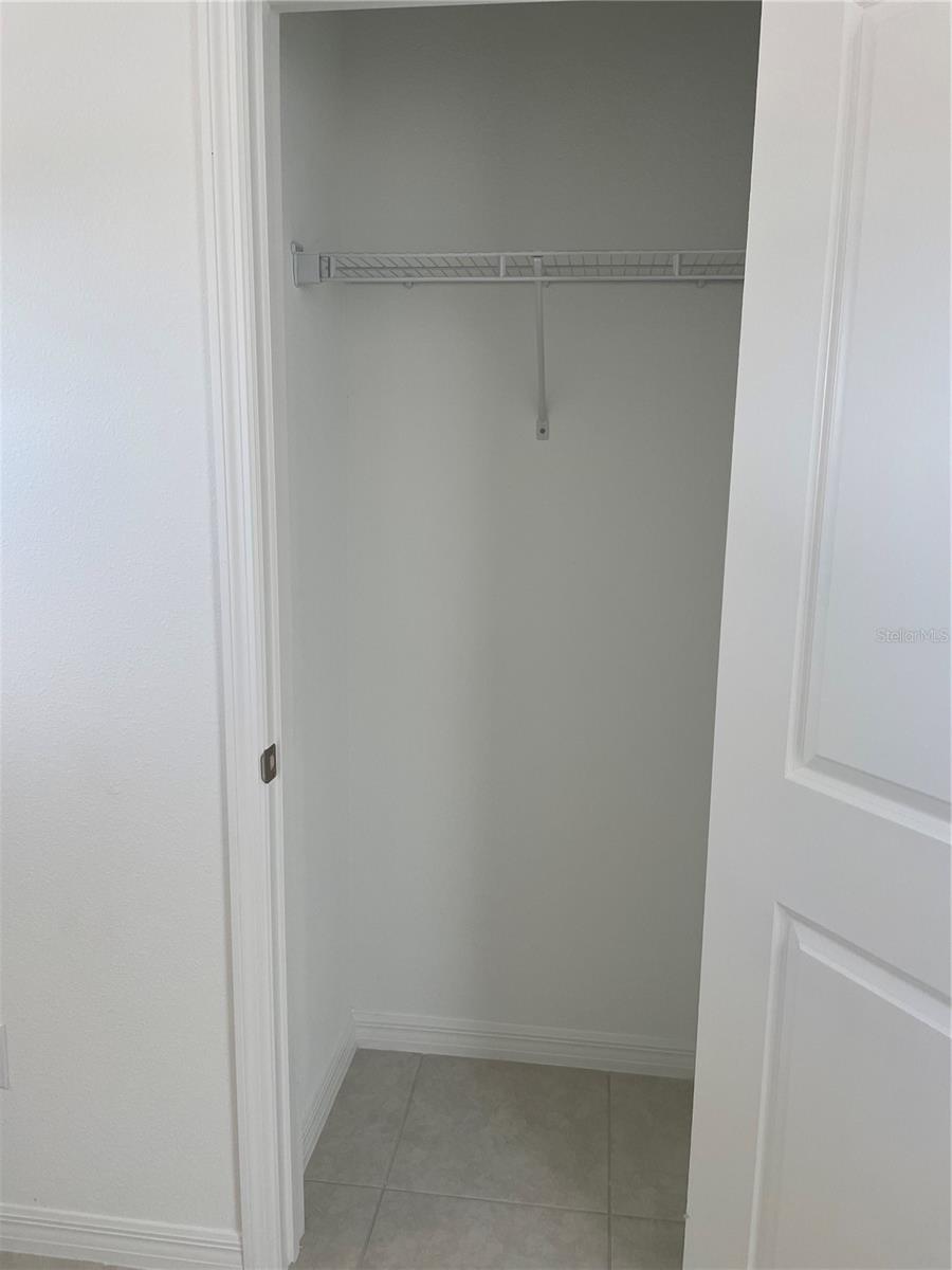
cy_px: 635
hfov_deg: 53.1
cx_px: 476
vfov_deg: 67.3
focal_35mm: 26
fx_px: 953
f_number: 1.6
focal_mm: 4.2
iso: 64
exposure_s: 1/120
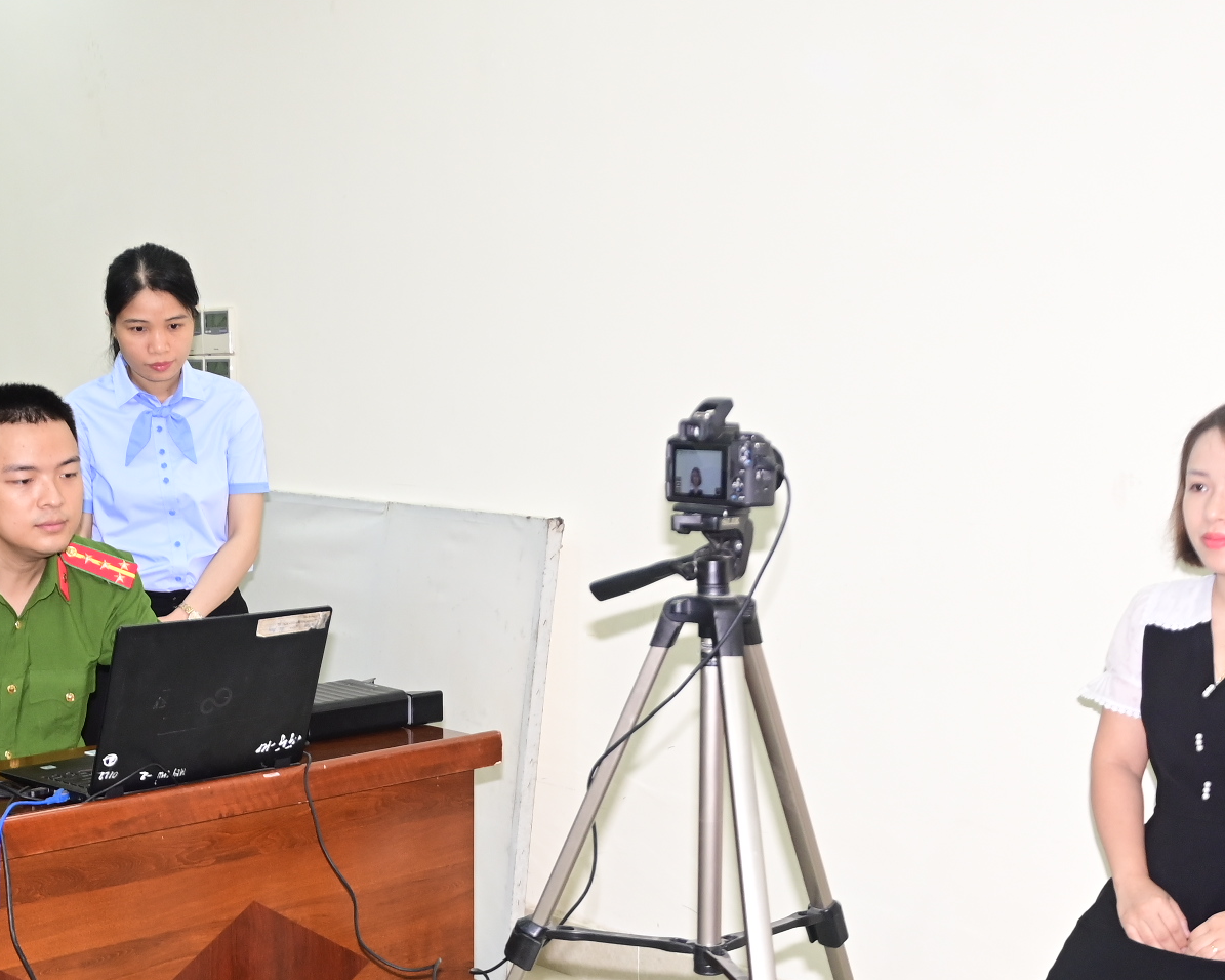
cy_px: 534
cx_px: 521
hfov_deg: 36.6
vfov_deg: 29.7
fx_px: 1849
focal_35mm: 51
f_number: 3.8
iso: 640
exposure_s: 1/200
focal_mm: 22
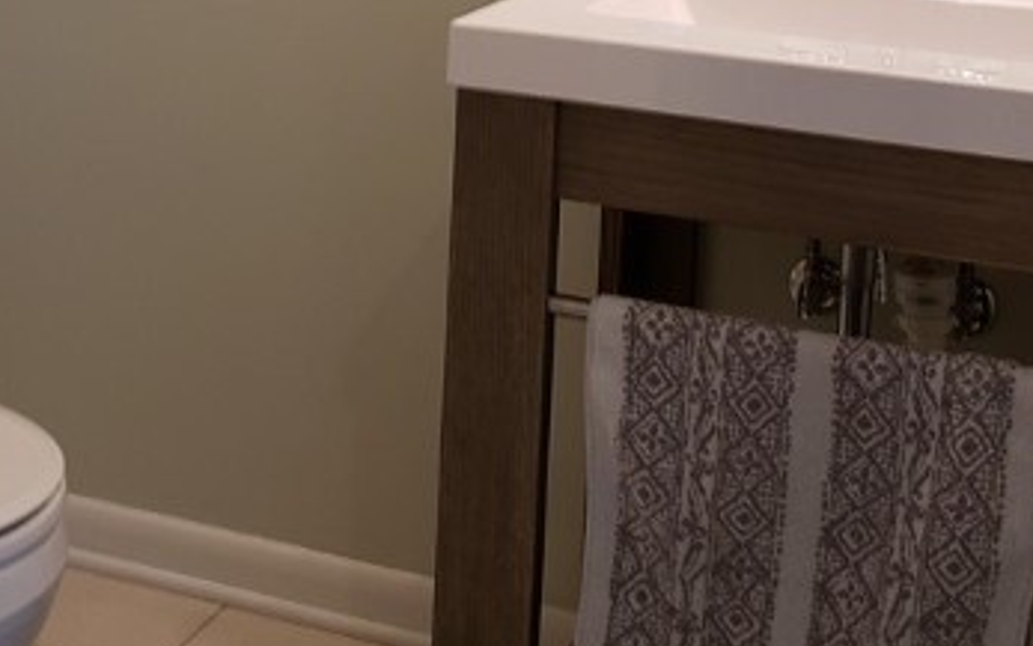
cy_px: -122
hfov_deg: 33.4
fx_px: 1718
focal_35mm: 61
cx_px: 444
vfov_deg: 20.0
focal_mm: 4.3
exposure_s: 1/60
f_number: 2.4
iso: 125
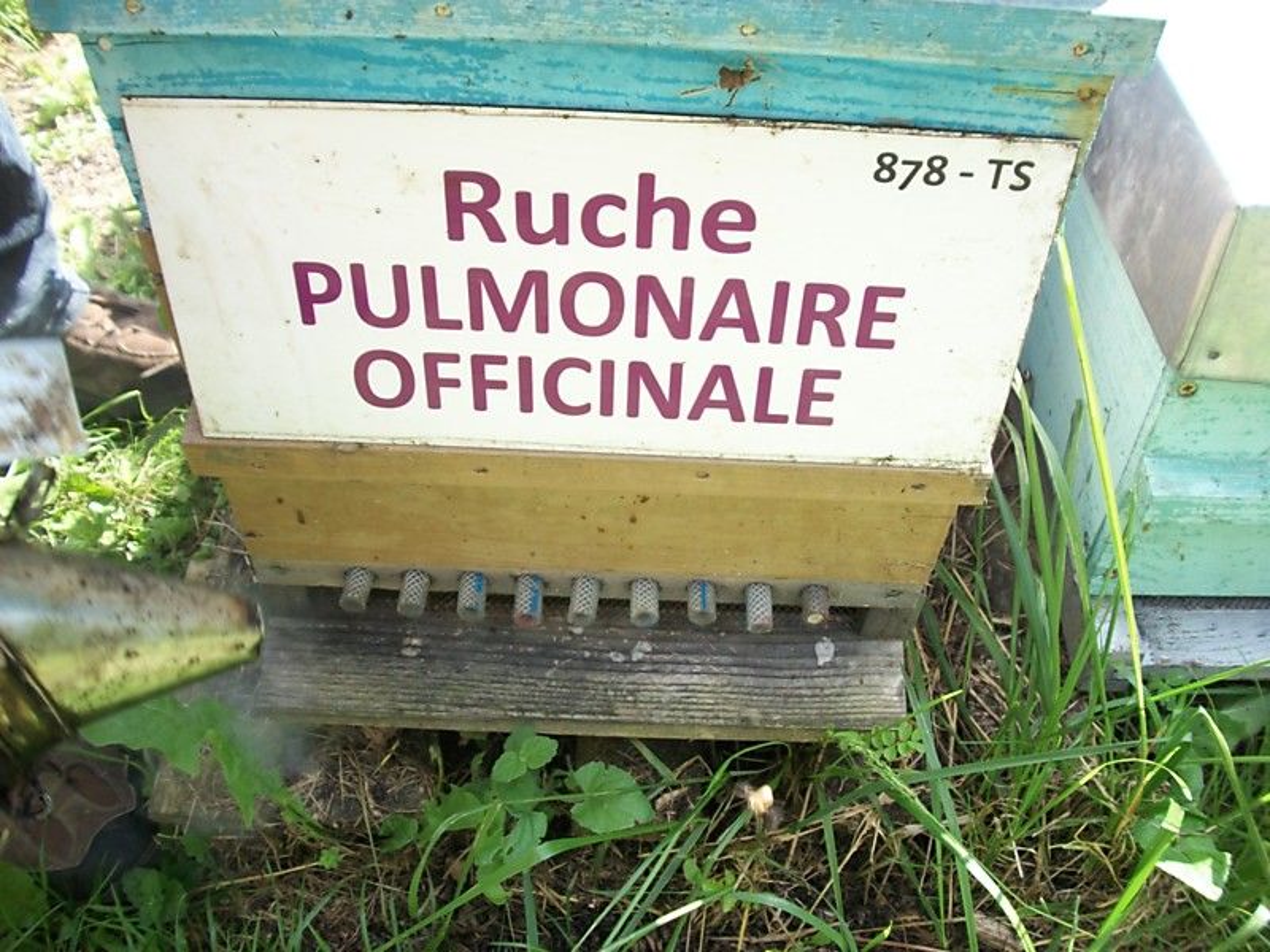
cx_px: 635
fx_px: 1174
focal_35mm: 32
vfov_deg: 44.2
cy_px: 476
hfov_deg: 56.8
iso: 80
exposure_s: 1/200
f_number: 2.9
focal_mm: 5.7
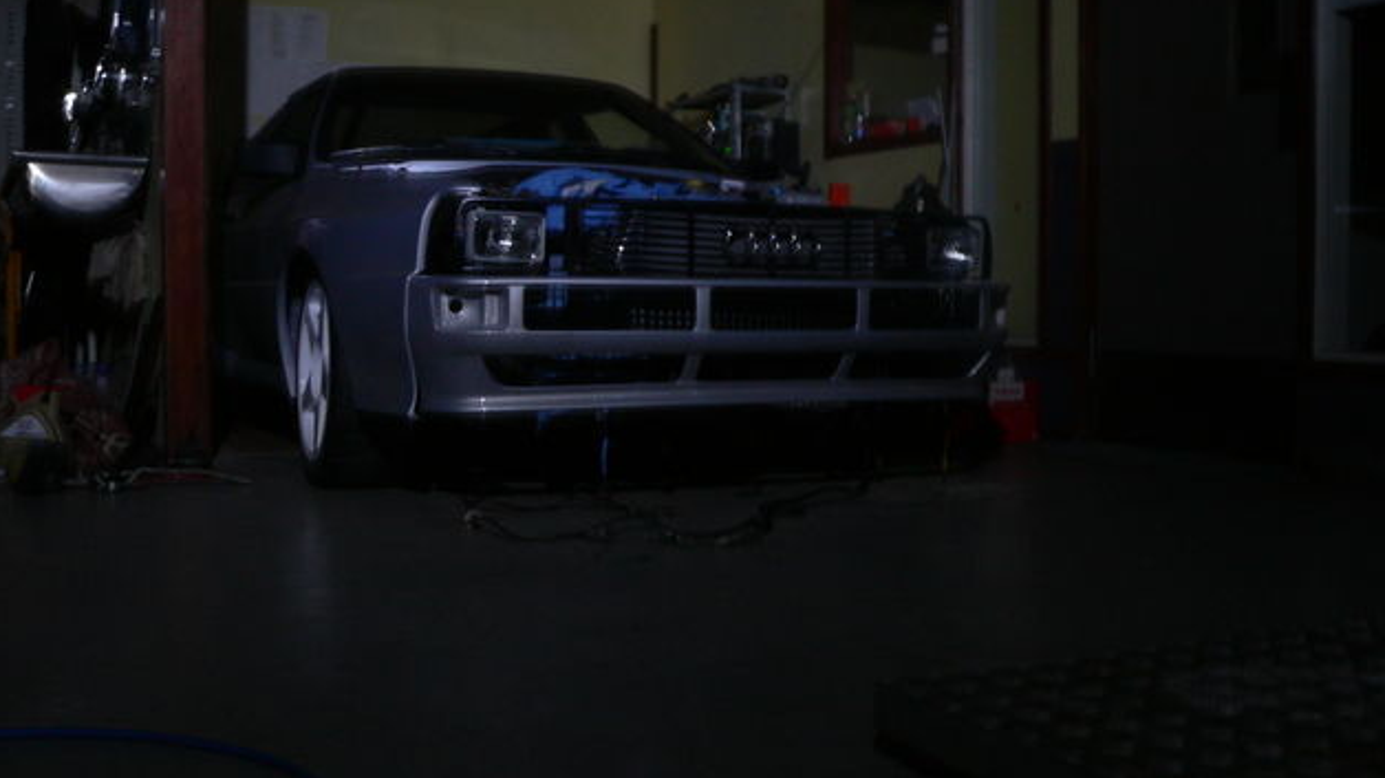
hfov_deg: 50.5
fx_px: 1469
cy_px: 395
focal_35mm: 40
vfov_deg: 29.7
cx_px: 697
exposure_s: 8
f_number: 8
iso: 100
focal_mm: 6
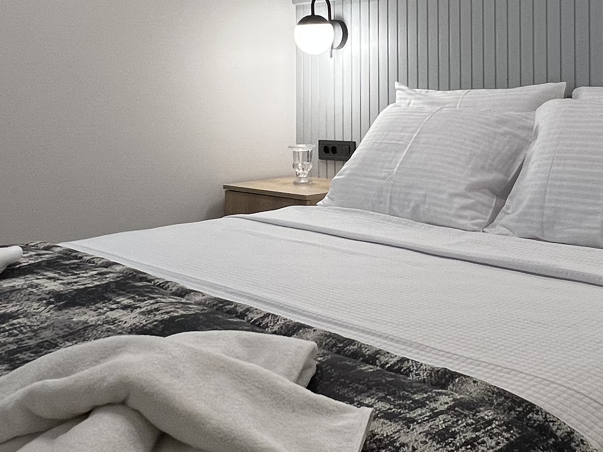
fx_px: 732
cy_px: 108
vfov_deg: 33.6
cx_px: 395
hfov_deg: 44.2
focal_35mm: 42
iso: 160
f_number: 1.8
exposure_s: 1/50
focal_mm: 1.57
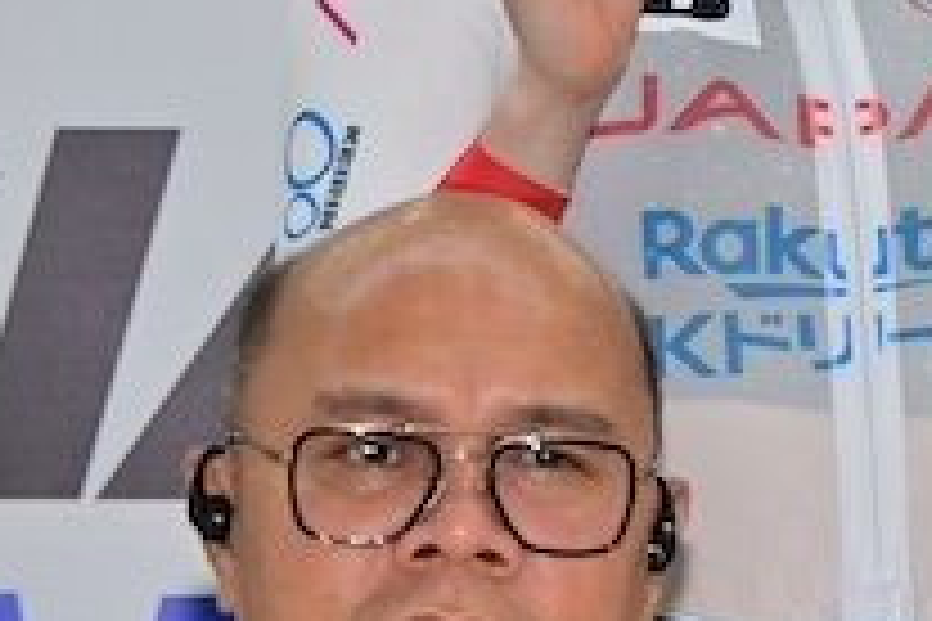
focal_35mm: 406
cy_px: -110
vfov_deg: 3.4
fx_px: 10510
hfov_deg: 5.0
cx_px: 1715
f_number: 8
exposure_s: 1/160
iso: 1250
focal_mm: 105
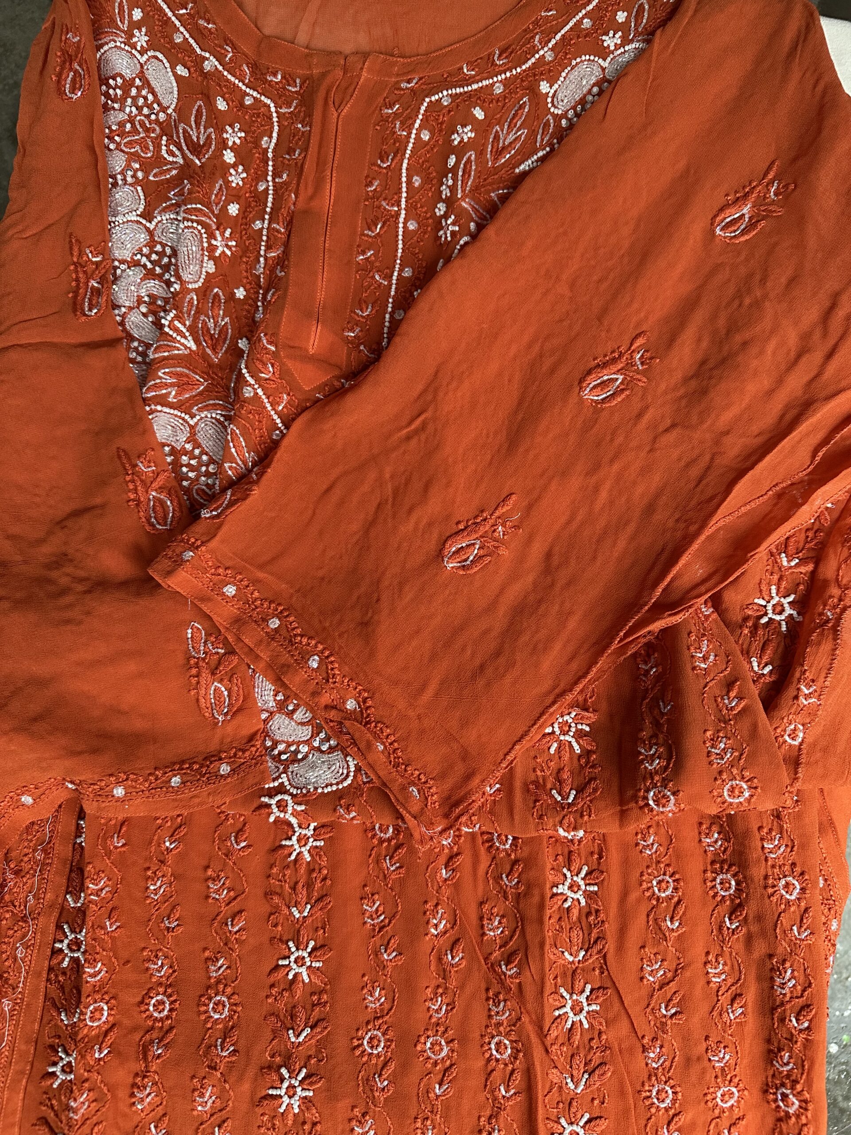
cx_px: 426
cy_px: 568
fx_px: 787
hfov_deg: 56.8
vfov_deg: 71.6
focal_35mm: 24
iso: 320
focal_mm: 6.86
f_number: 1.78
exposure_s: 1/60
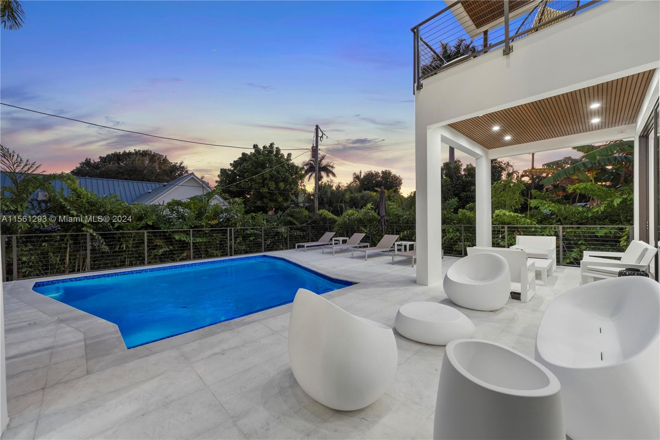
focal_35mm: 14
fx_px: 257
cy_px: 220
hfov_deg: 104.2
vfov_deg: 81.2
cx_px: 330
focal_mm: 14
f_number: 8
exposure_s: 1/25
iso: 320
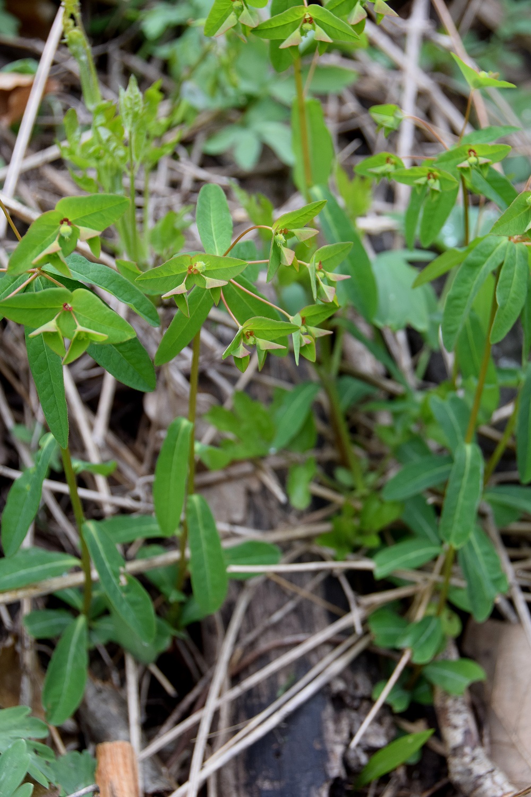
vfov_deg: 26.0
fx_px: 1726
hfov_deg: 17.5
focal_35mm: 78
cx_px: 266
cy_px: 398
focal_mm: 52
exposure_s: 1/200
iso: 400
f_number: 7.1
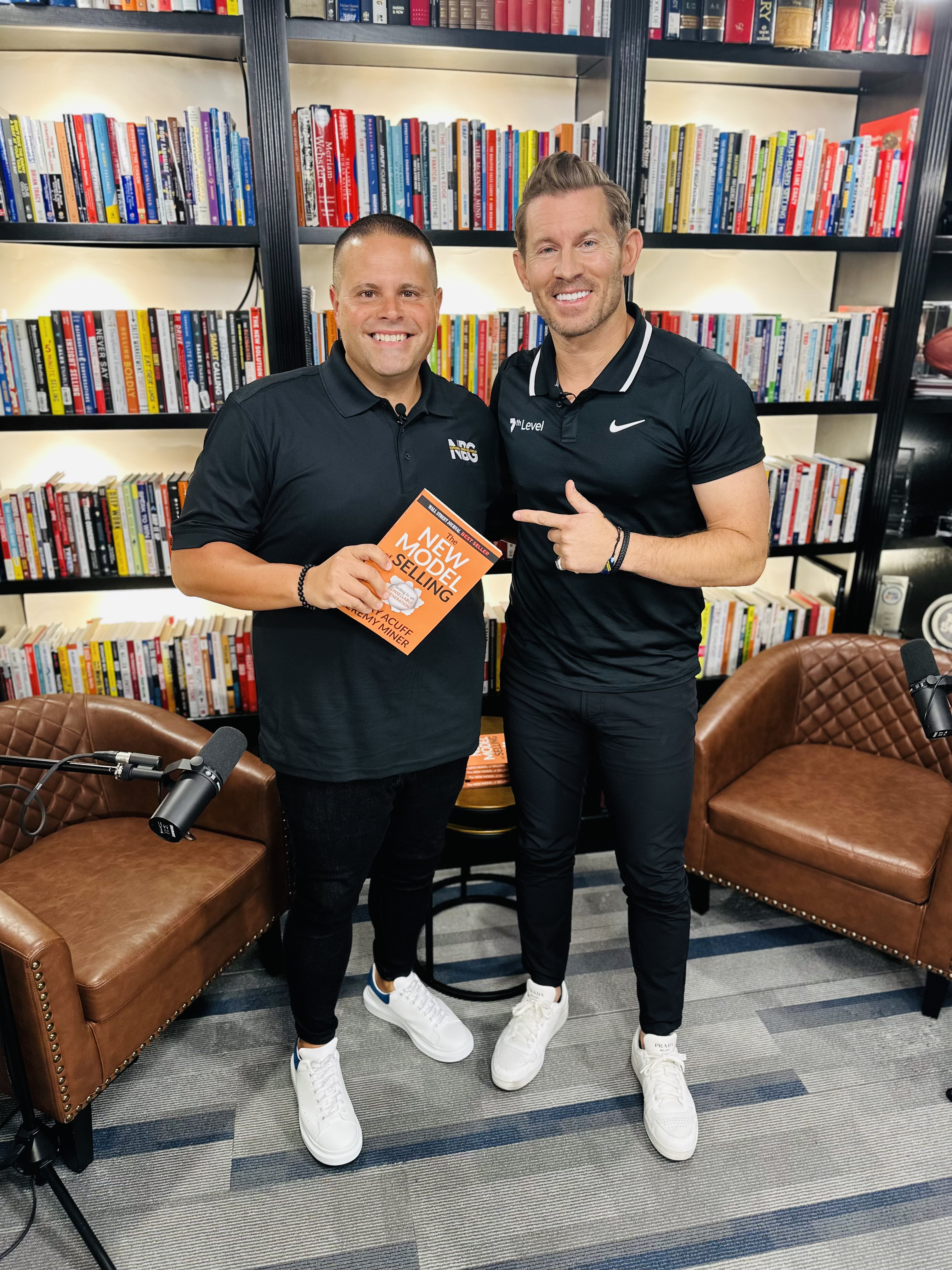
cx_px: 476
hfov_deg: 56.8
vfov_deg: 71.6
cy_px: 635
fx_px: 880
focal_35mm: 24
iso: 100
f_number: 1.78
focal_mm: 6.86
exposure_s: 1/120
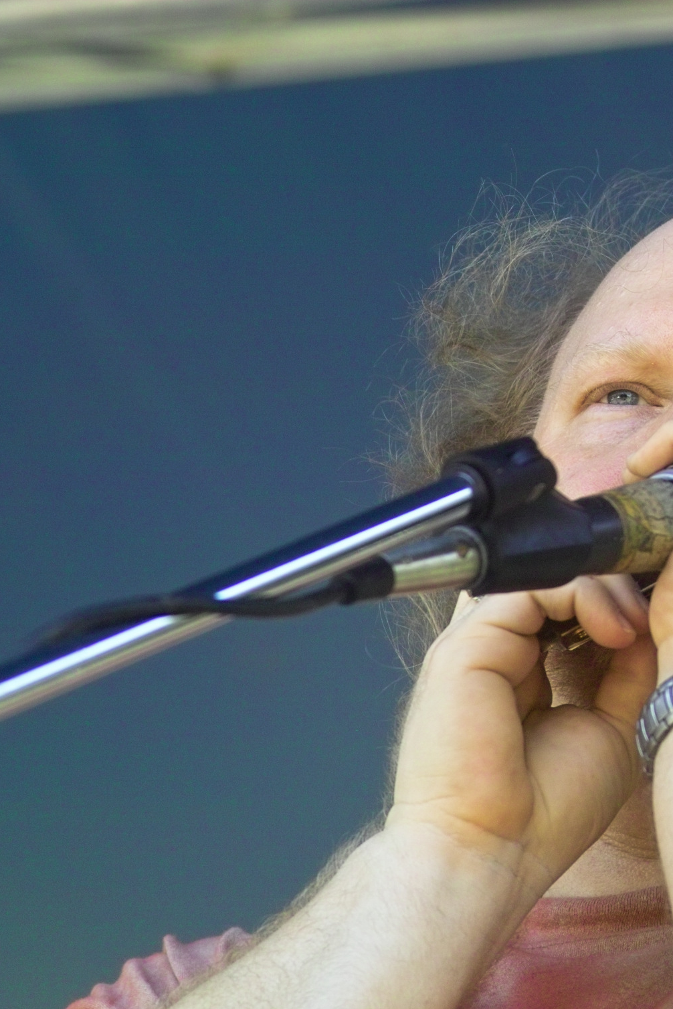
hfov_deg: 5.1
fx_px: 7543
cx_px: 644
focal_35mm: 269
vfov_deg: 7.7
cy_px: 505
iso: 200
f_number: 4
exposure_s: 1/180
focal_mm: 105
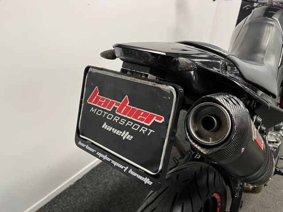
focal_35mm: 26
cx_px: 142
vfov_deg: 53.1
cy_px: 106
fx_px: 213
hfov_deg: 67.3
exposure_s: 1/50
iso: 125
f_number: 1.6
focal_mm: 5.1
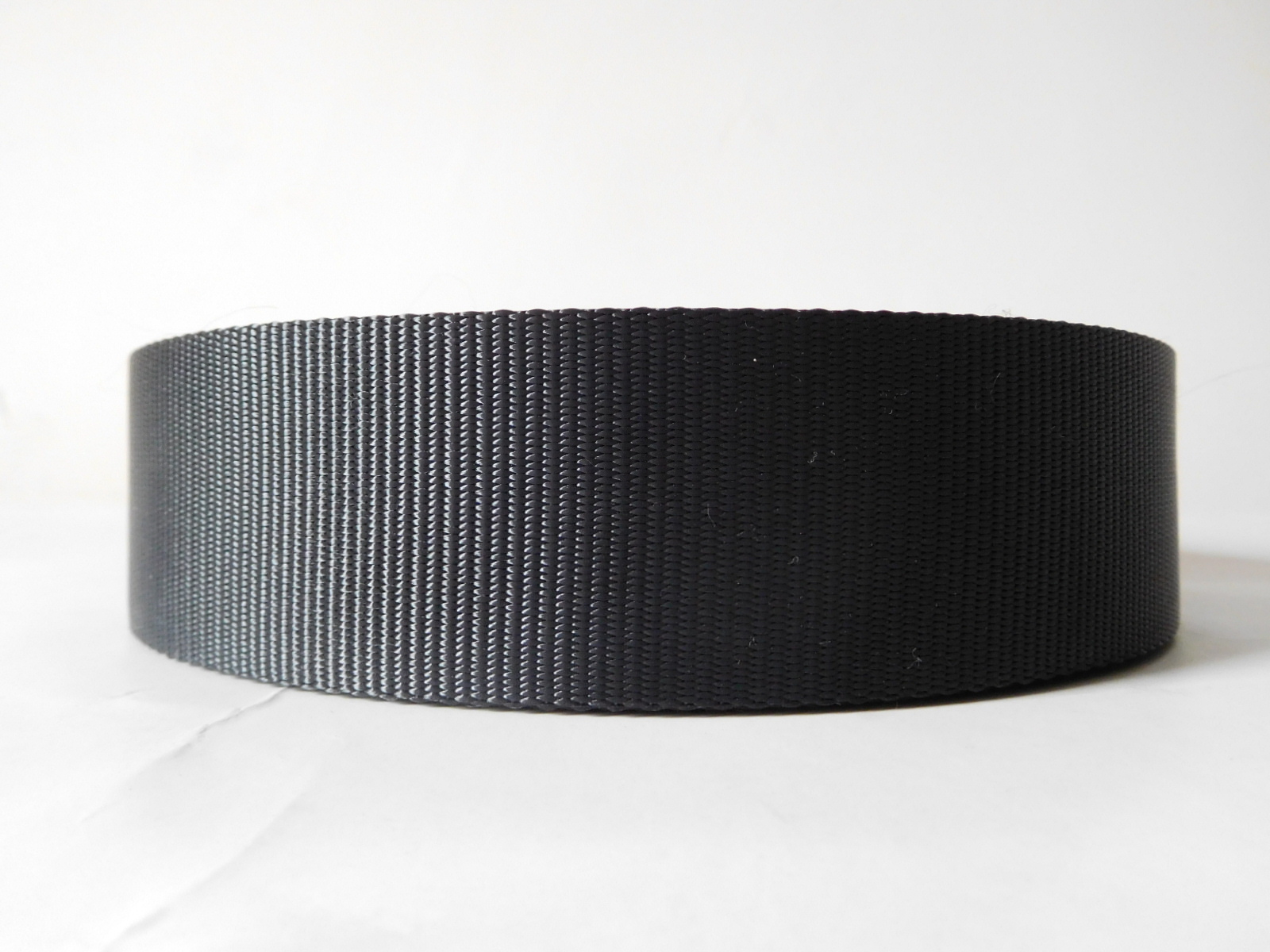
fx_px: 917
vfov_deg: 54.9
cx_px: 635
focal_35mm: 25
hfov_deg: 69.4
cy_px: 476
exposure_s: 1/15
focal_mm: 4.5
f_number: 3.4
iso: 400
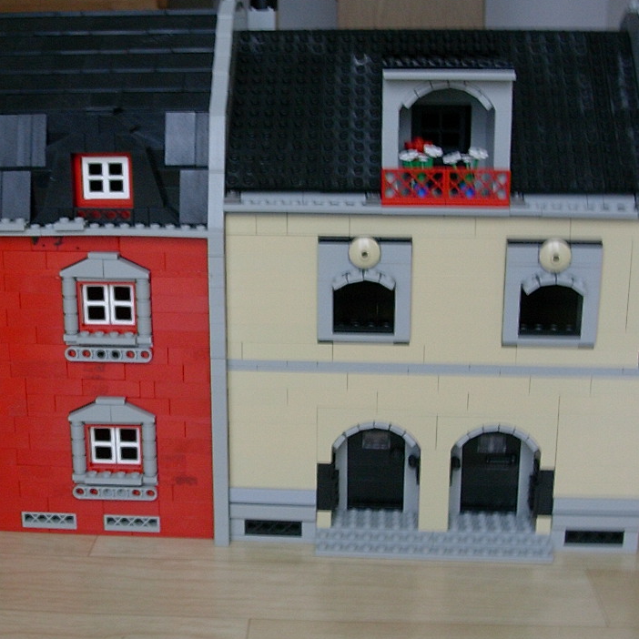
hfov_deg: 29.4
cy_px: 343
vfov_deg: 29.5
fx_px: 1211
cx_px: 232
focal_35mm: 58
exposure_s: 1/10
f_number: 2.9
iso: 70
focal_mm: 6.7
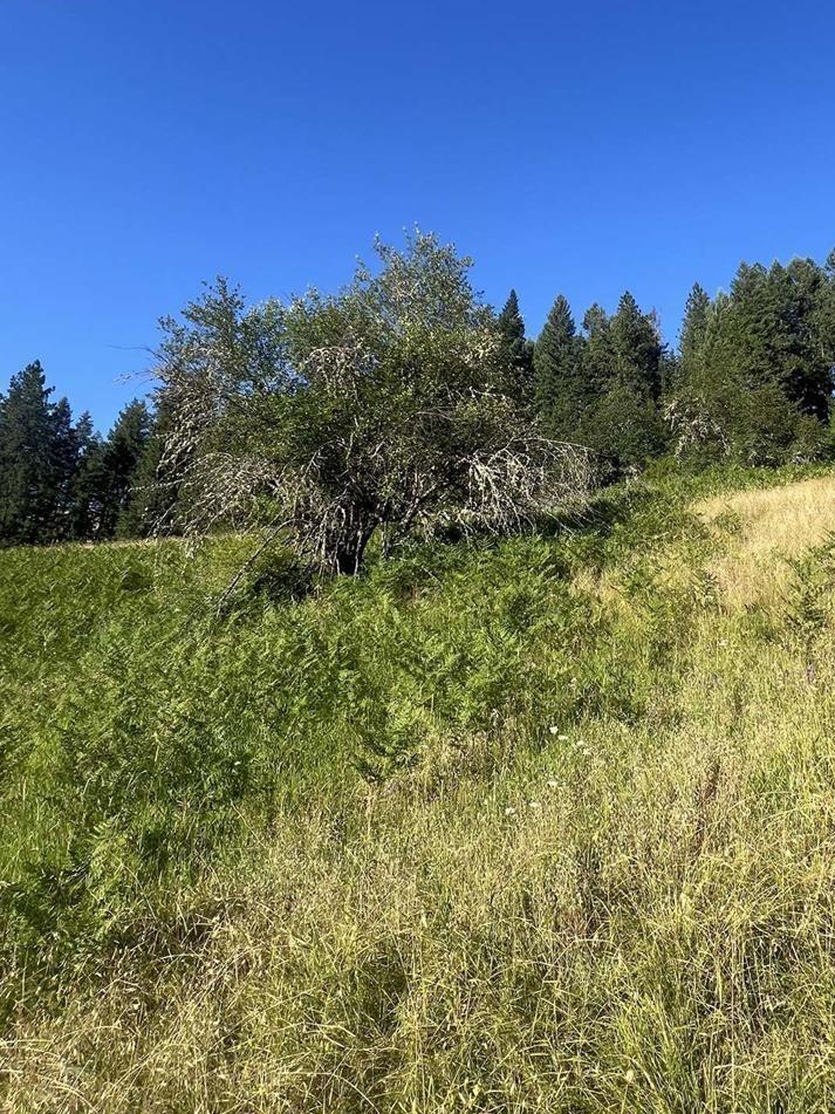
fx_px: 676
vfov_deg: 77.6
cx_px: 562
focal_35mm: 21
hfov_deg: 61.8
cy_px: 417
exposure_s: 1/752
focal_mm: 1.57
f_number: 1.8
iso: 32
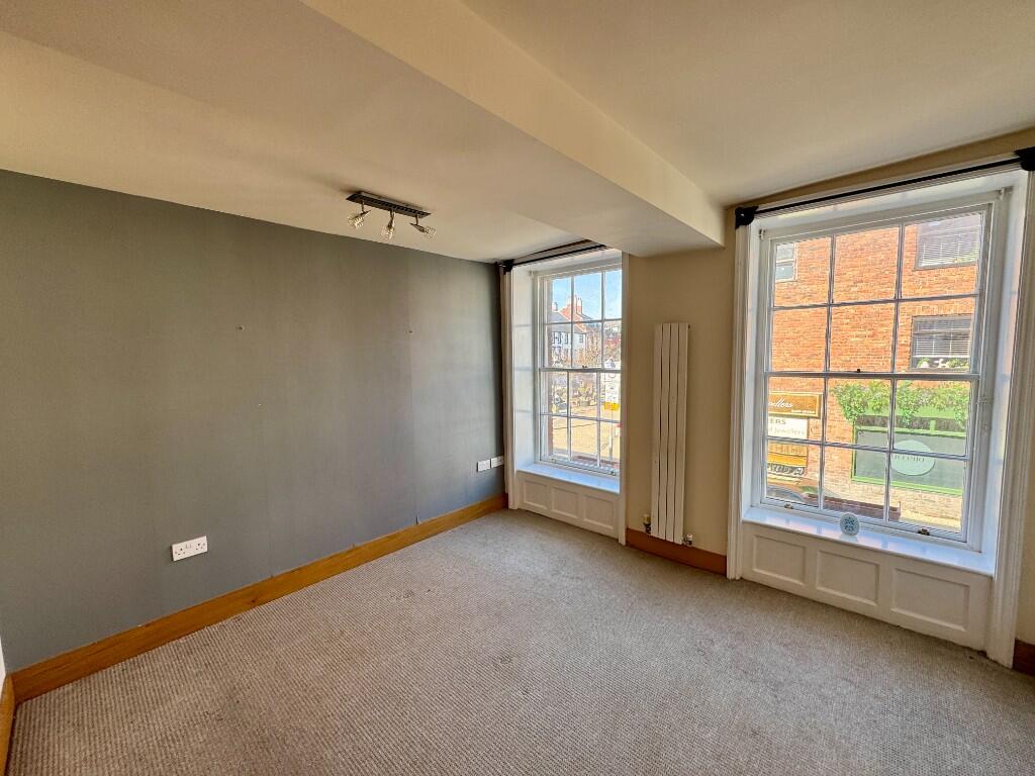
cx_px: 518
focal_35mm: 14
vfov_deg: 85.7
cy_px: 388
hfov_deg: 102.1
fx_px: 419
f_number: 2.2
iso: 40
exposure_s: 1/119
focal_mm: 2.22
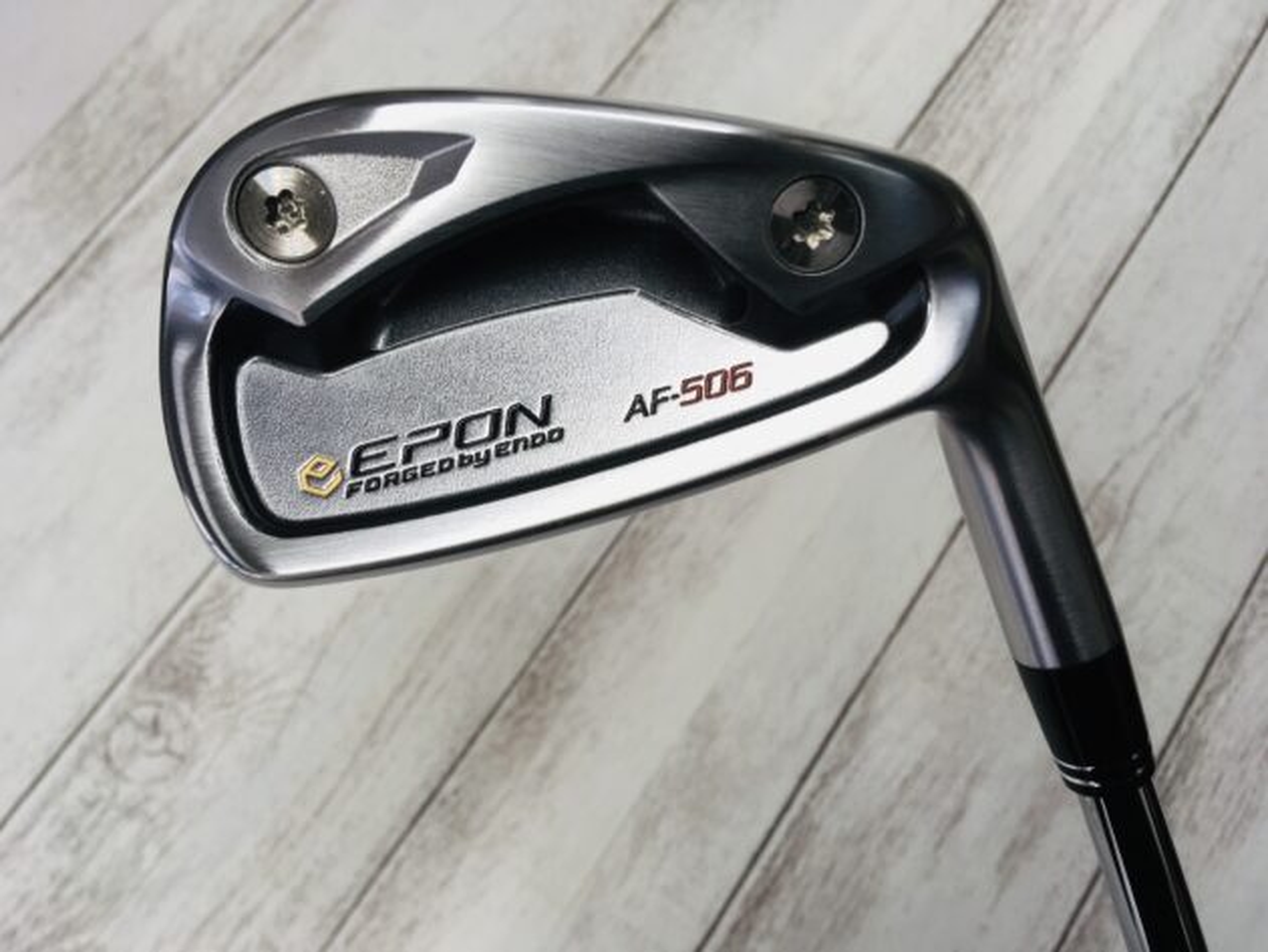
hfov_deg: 61.6
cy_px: 476
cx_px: 634
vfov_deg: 48.3
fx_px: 1063
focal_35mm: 29
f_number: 2.2
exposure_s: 1/60
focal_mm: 4.15
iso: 25
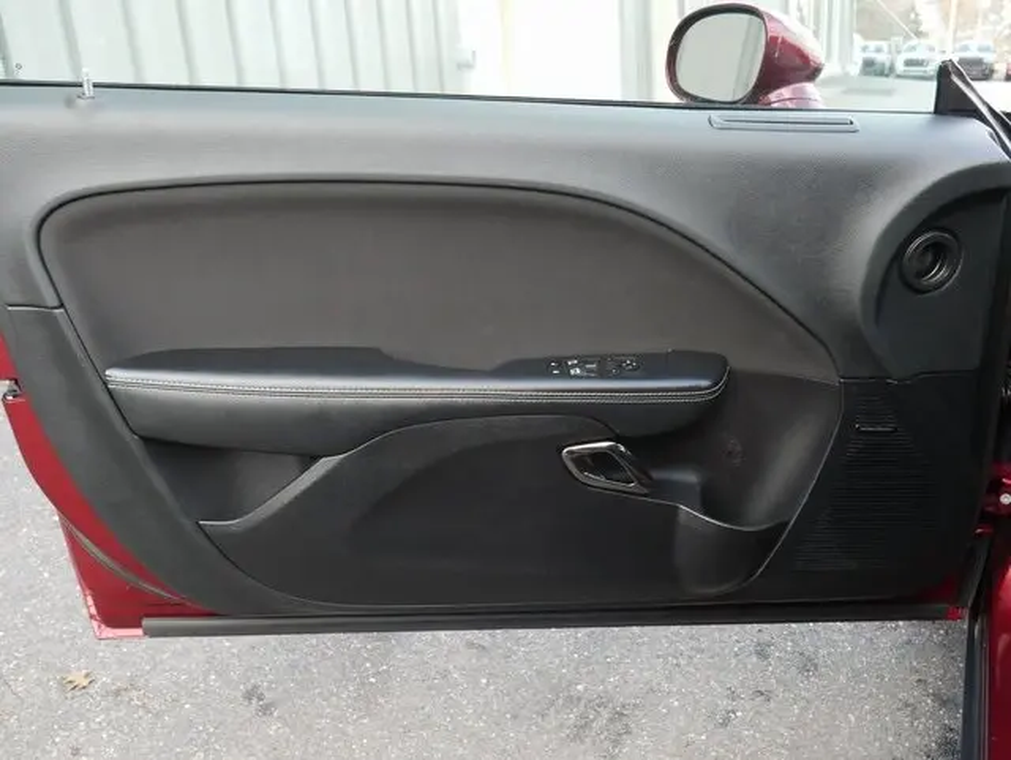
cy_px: 380
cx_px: 506
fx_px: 935
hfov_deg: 56.8
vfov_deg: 44.2
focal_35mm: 32
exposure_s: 1/60
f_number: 5
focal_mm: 16
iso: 1000
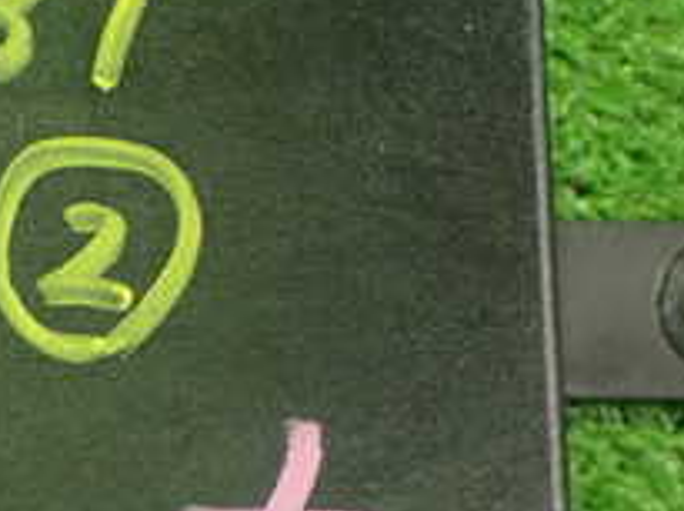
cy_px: 411
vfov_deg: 16.6
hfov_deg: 21.9
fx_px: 1736
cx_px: 103
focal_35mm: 88
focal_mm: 5.4
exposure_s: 1/40
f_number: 2.3
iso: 800
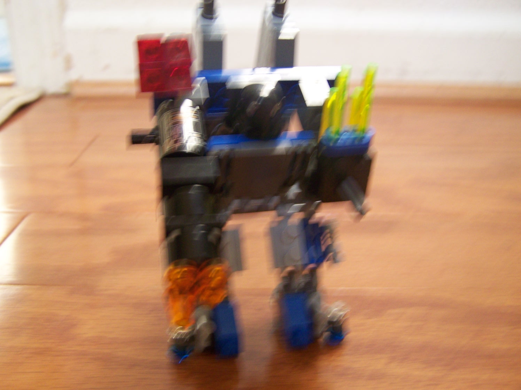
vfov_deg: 37.7
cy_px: 195
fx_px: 572
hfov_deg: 49.0
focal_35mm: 38
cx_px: 260
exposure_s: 1/13
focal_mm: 6.3
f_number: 2.8
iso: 160
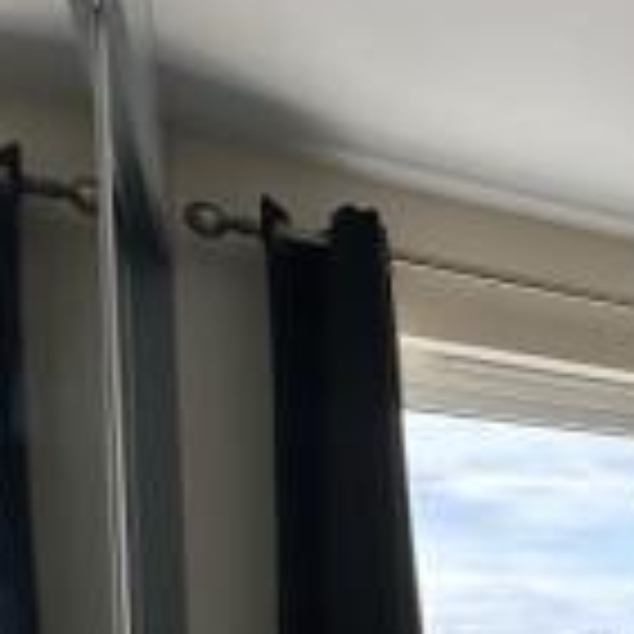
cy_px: 708
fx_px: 1057
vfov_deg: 29.8
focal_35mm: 51
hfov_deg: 22.9
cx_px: 1072
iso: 40
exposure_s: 1/290
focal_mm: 2.22
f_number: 2.2
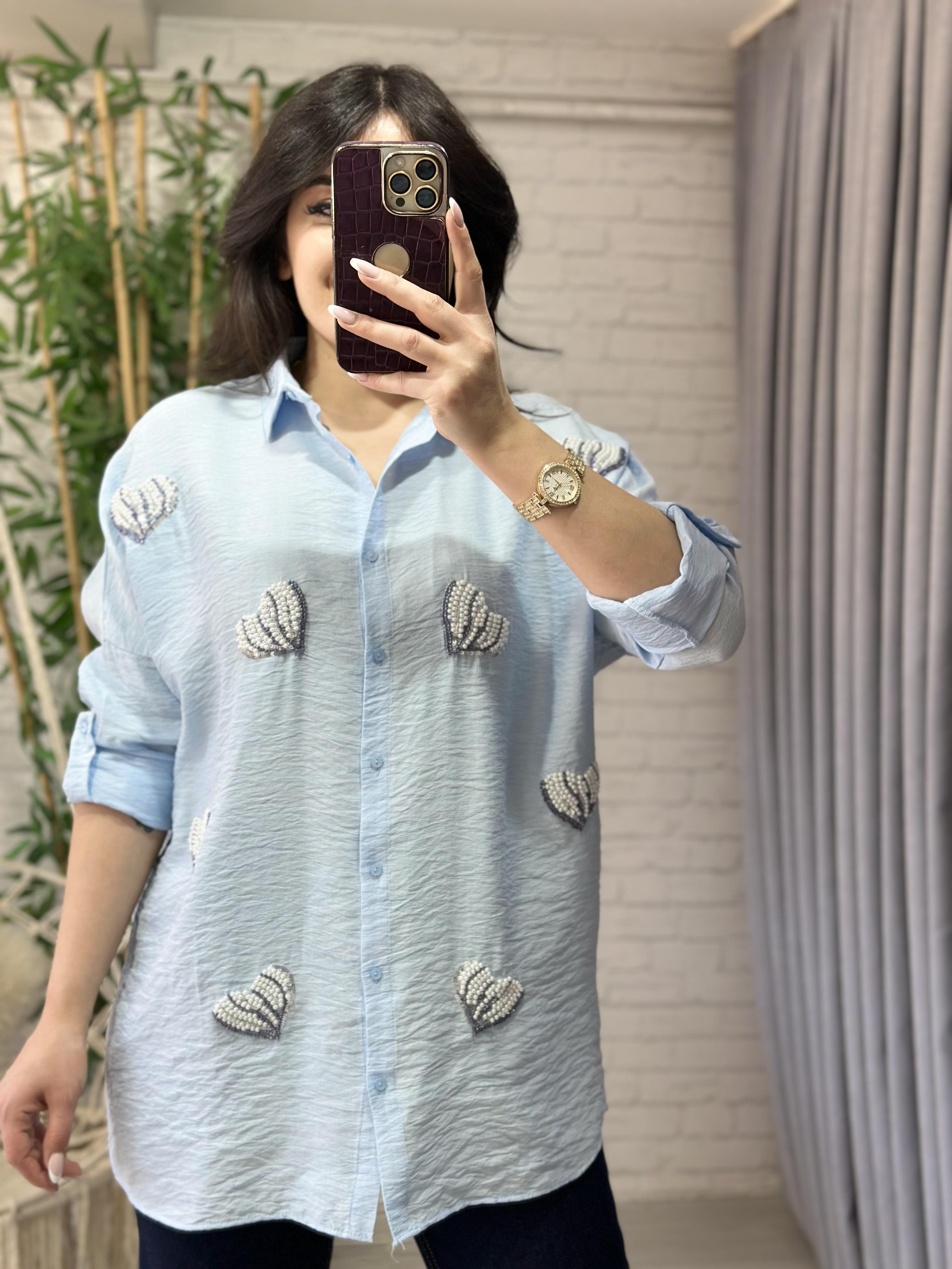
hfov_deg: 30.3
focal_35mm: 48
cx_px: 476
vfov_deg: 39.7
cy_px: 634
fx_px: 1760
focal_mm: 6.86
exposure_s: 1/220
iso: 80
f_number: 1.78
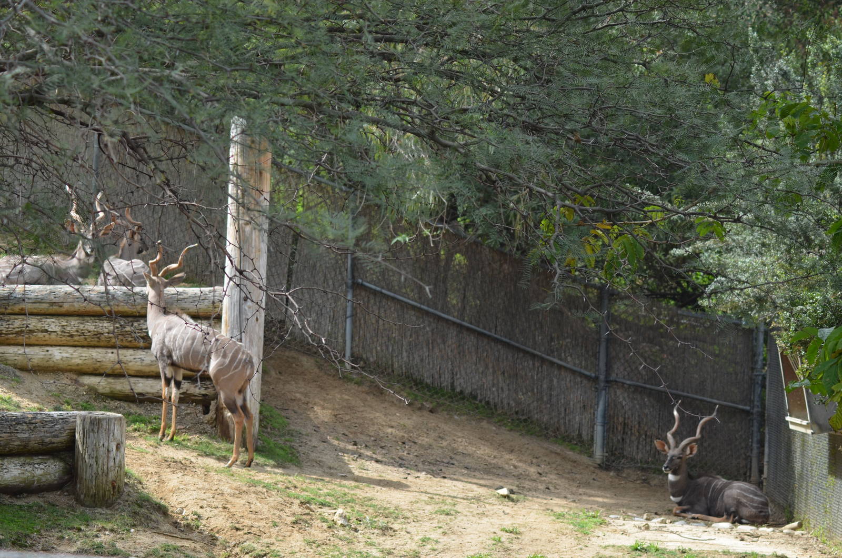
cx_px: 421
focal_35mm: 112
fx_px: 2626
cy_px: 279
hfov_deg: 18.2
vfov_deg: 12.1
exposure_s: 1/500
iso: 400
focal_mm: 75
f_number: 5.6
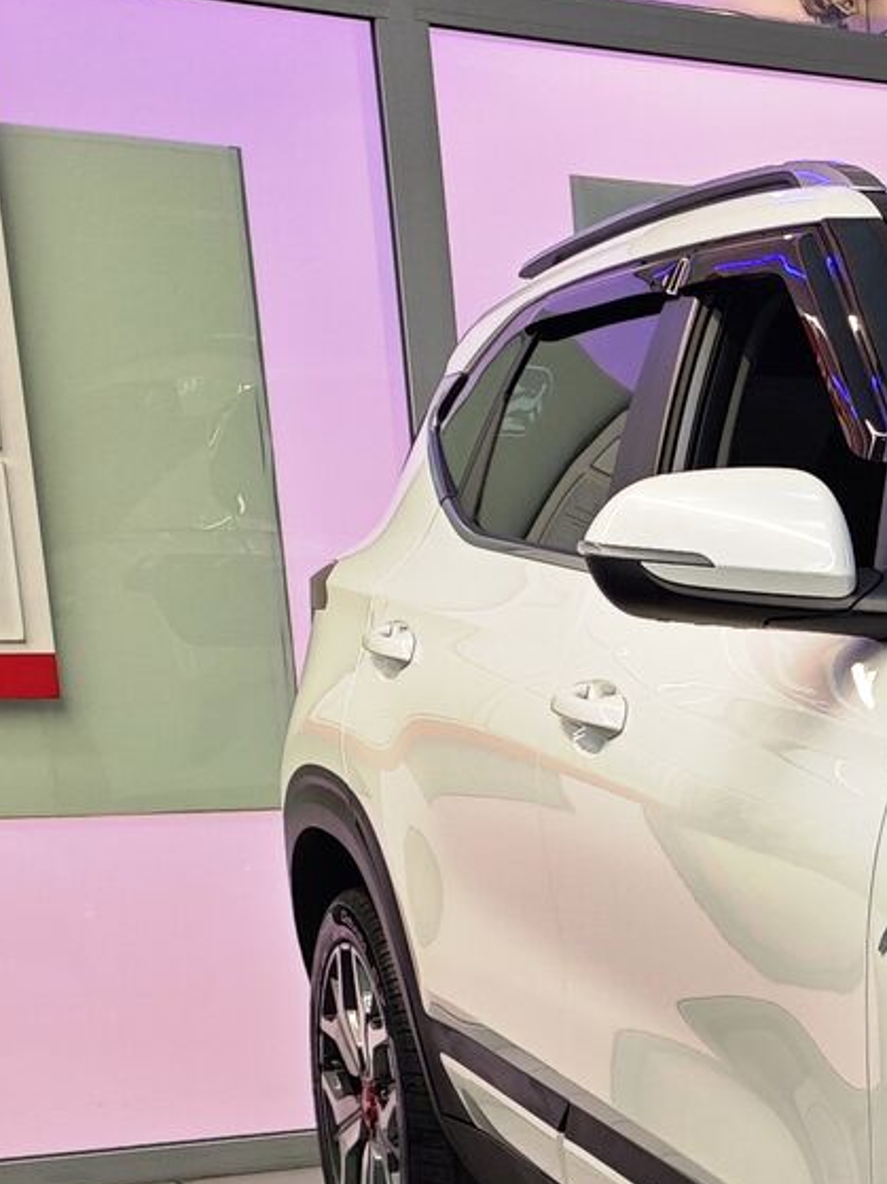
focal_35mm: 79
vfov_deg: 23.8
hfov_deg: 15.0
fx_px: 2700
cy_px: 1142
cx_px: 1812
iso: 200
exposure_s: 1/100
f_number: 1.6
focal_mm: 6.55
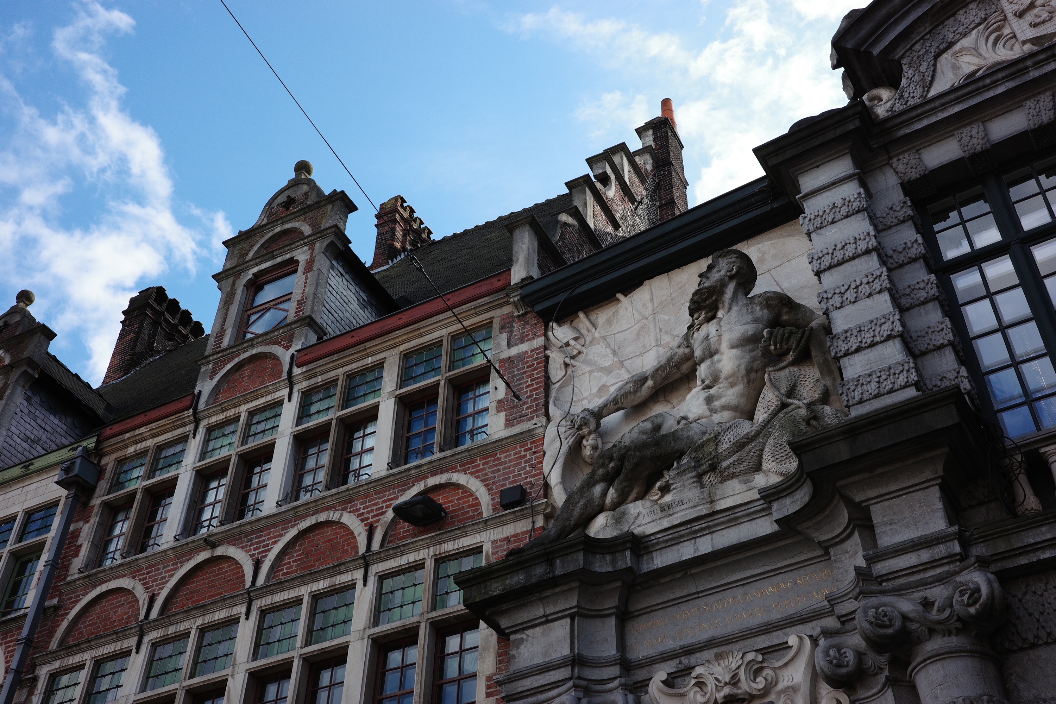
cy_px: 352
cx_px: 528
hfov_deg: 48.5
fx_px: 1173
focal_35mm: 40
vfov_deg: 33.4
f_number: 5.6
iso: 200
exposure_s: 1/400
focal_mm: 26
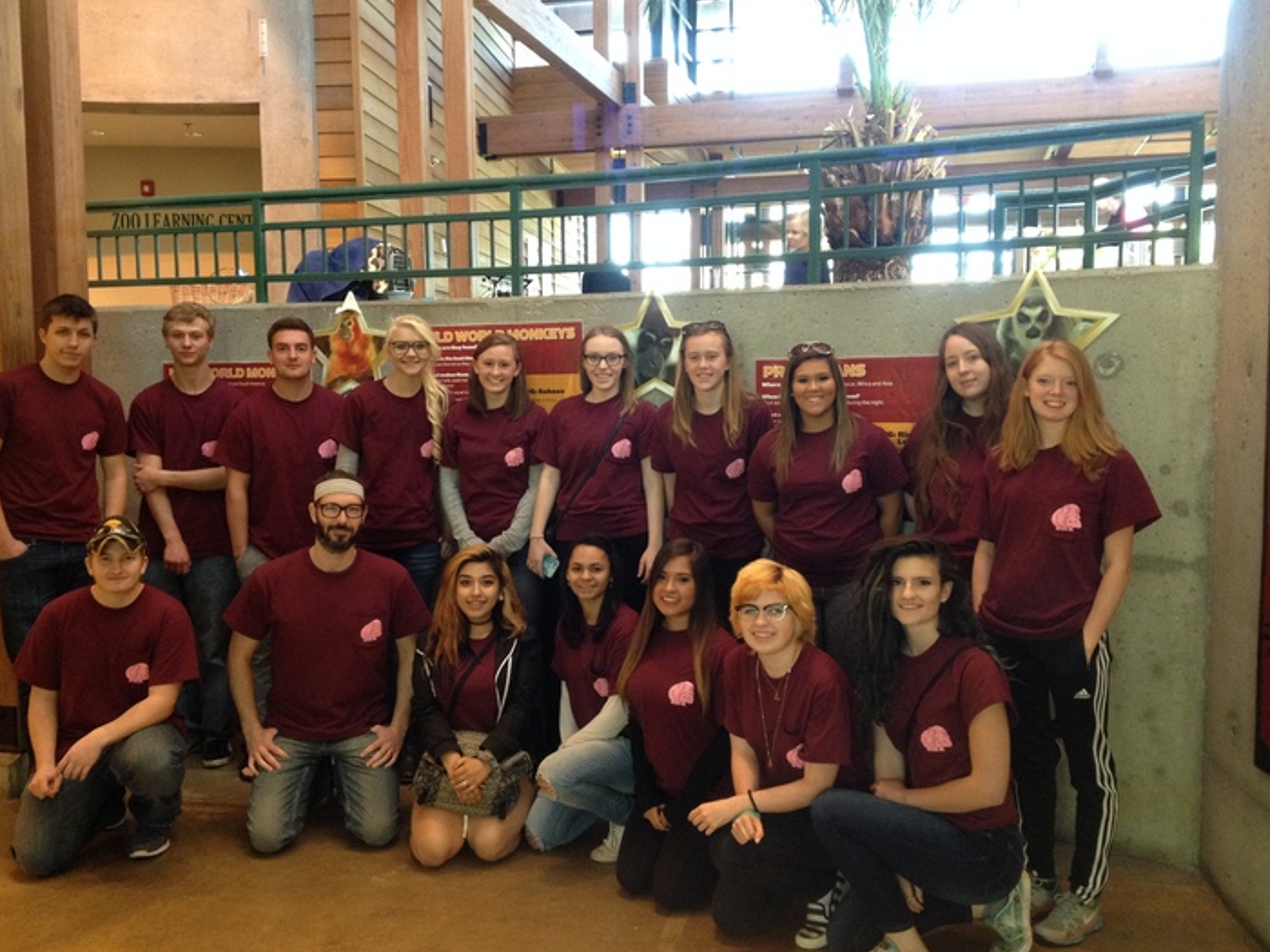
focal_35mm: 36
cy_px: 482
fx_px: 1321
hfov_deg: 51.4
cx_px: 635
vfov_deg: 39.7
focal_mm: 4.28
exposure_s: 1/20
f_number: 2.4
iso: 200
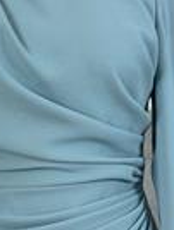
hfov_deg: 15.8
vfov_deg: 20.9
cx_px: 33
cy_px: 170
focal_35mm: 93
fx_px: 621
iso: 64
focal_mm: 6.76
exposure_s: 1/121
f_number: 1.78
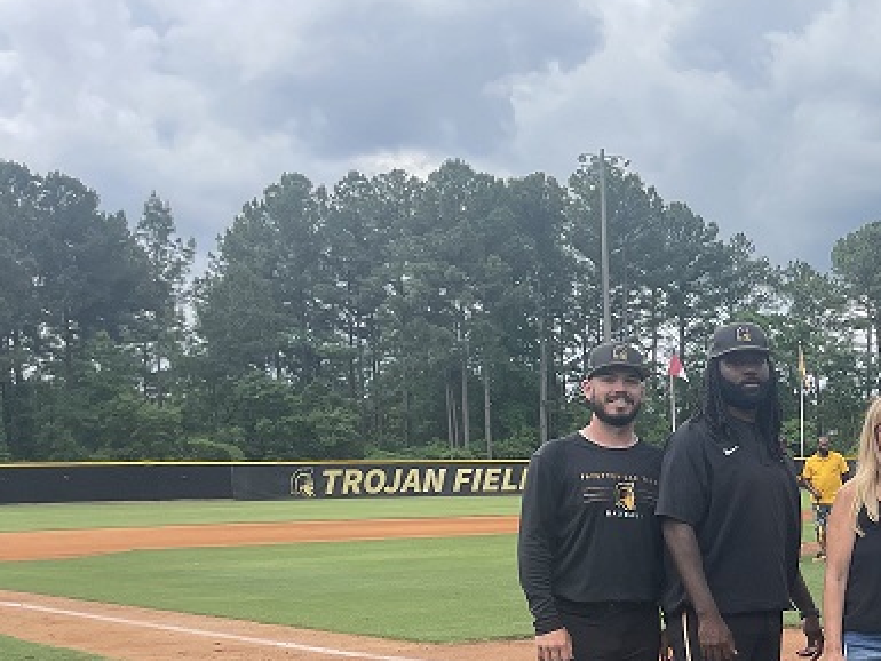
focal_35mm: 68
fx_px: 1731
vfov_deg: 21.2
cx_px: 1098
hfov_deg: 25.2
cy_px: 597
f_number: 1.6
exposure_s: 1/1416
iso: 32
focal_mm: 4.2
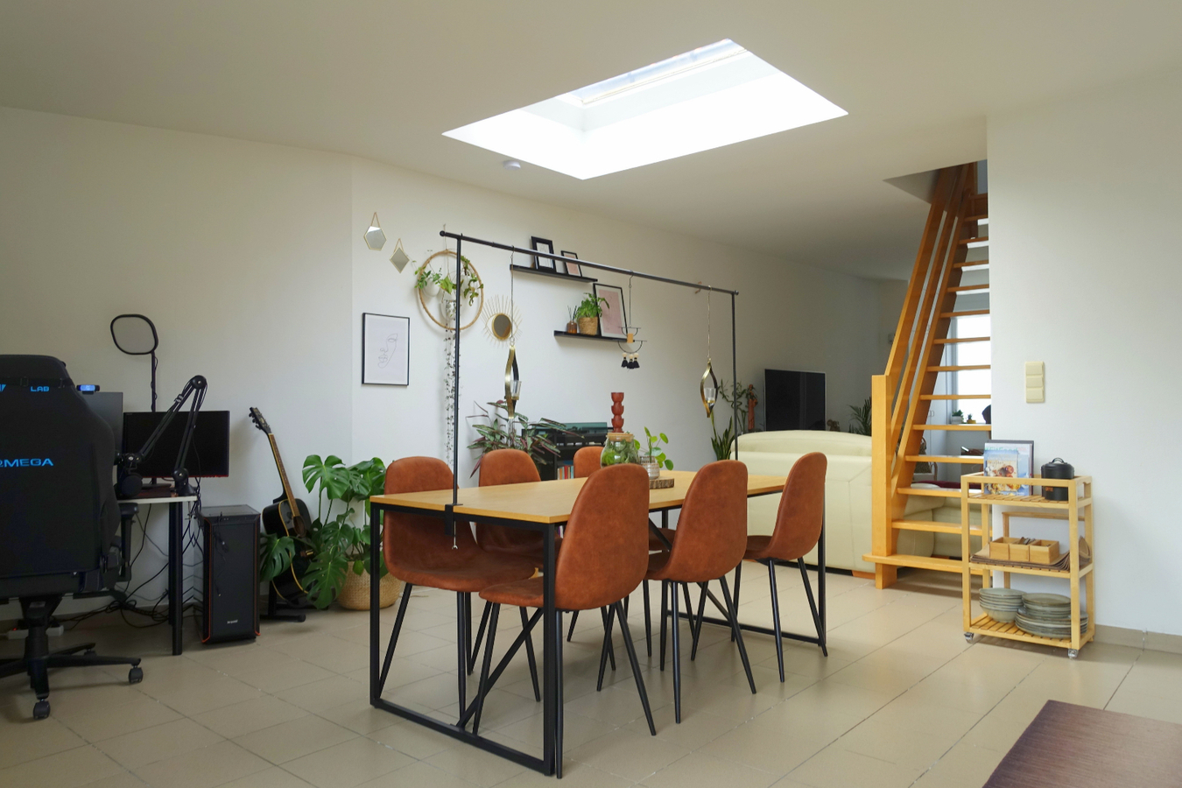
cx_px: 591
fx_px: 788
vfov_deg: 53.1
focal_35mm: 24
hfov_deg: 73.7
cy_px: 394
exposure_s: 1/80
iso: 125
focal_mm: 8.8
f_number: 4
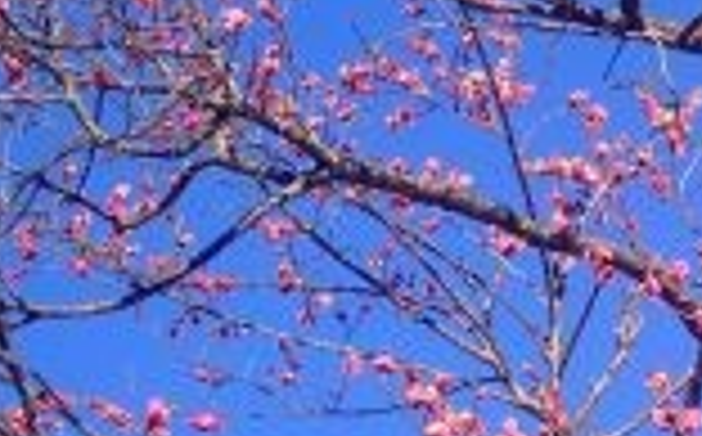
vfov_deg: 4.3
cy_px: 265
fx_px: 5827
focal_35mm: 305
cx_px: 783
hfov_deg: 6.9
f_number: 6.3
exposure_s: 1/250
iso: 100
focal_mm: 18
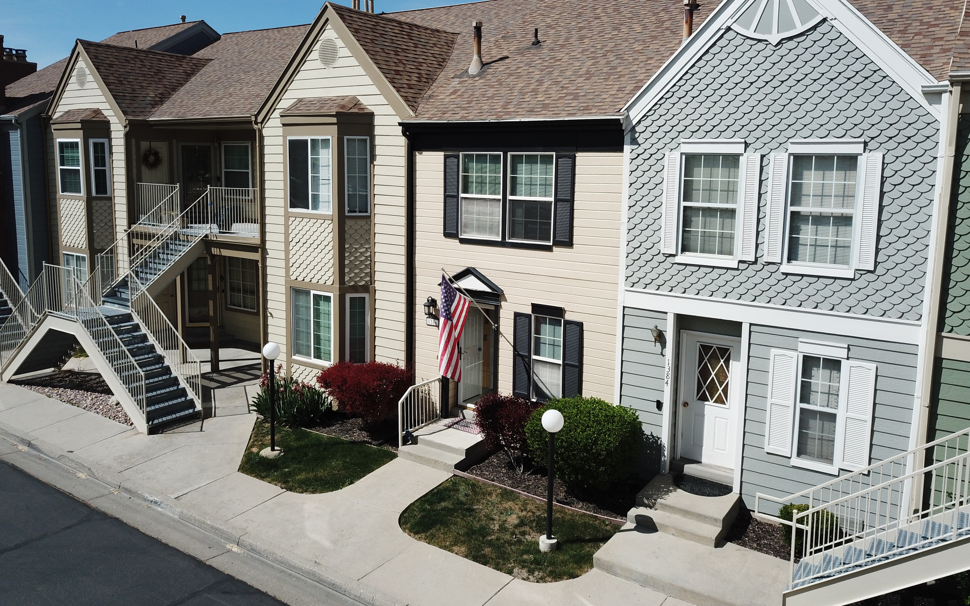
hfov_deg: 66.5
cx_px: 490
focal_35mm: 28
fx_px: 740
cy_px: 252
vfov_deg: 44.4
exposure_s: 1/2278
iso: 100
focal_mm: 4.73
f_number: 2.2
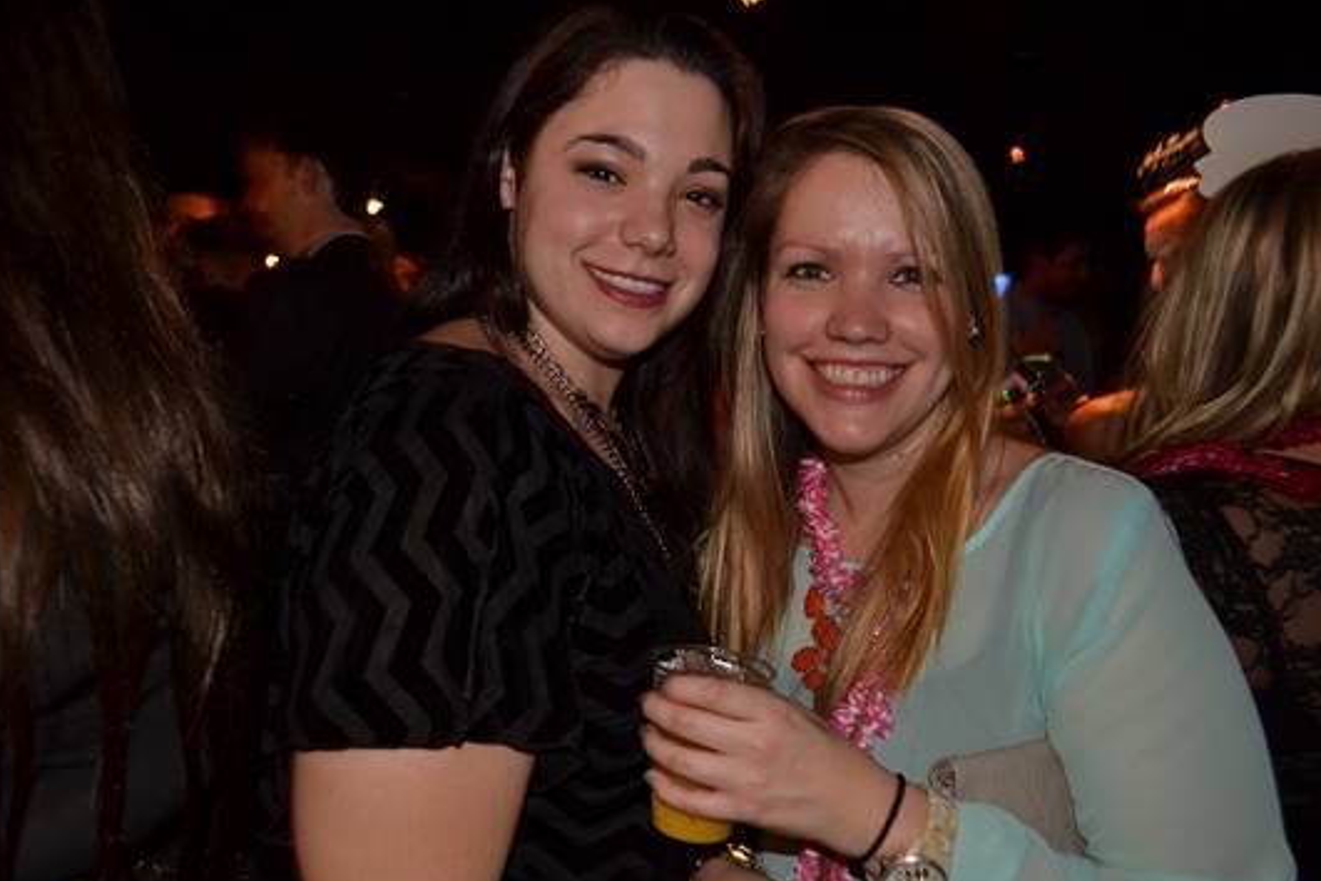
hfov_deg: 65.5
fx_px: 1027
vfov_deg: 46.4
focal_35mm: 28
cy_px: 449
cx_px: 654
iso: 400
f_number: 3.5
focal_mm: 18
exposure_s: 1/4
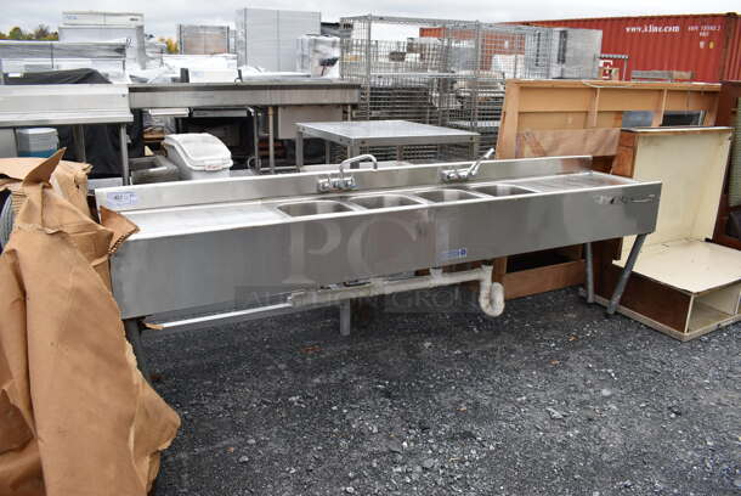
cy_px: 248
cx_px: 370
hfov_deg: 67.3
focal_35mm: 27
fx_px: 556
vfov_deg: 48.0
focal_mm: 18
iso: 200
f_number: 7.1
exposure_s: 1/250
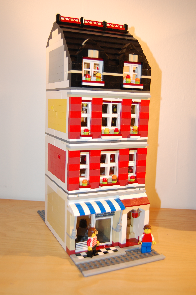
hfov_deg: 34.1
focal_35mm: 39
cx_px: 98
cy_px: 148
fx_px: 319
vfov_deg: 49.6
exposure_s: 1/60
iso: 400
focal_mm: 26
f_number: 4
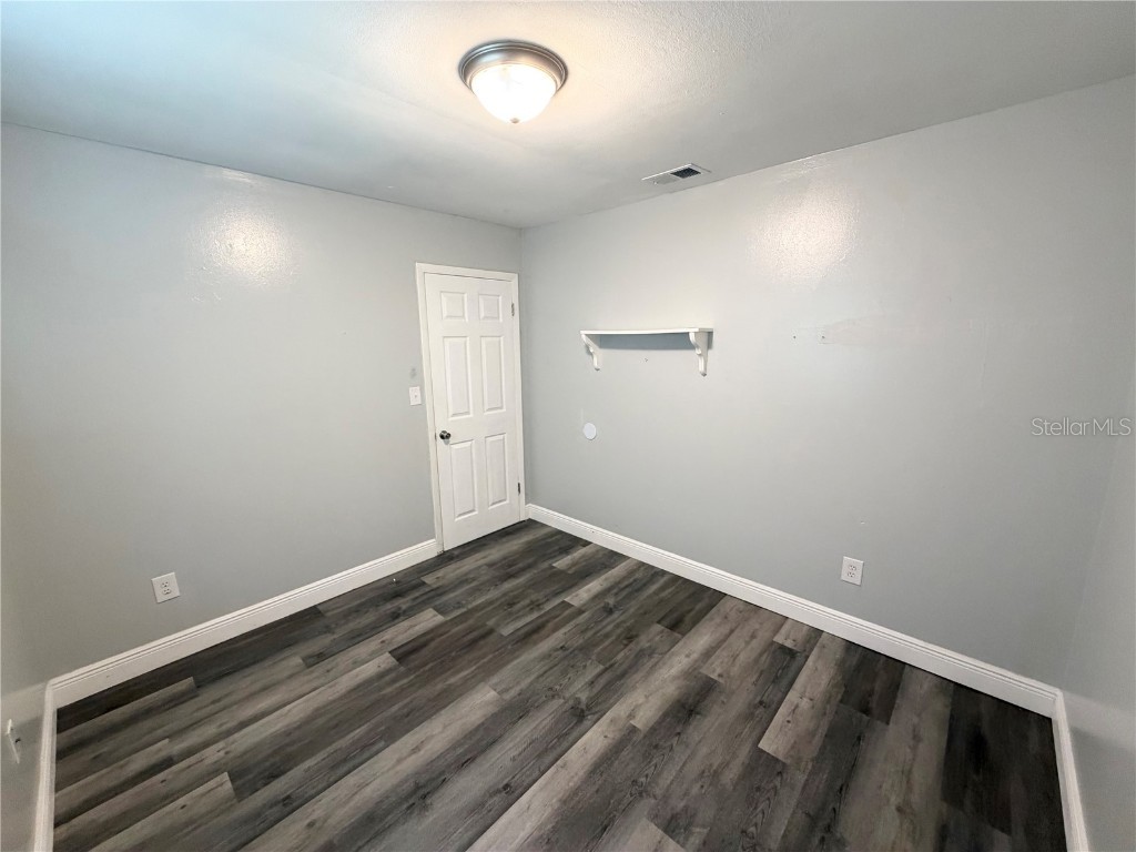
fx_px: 459
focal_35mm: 14
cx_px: 568
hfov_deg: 102.1
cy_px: 426
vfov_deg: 85.7
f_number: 2.2
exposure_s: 1/60
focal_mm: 2.22
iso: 320
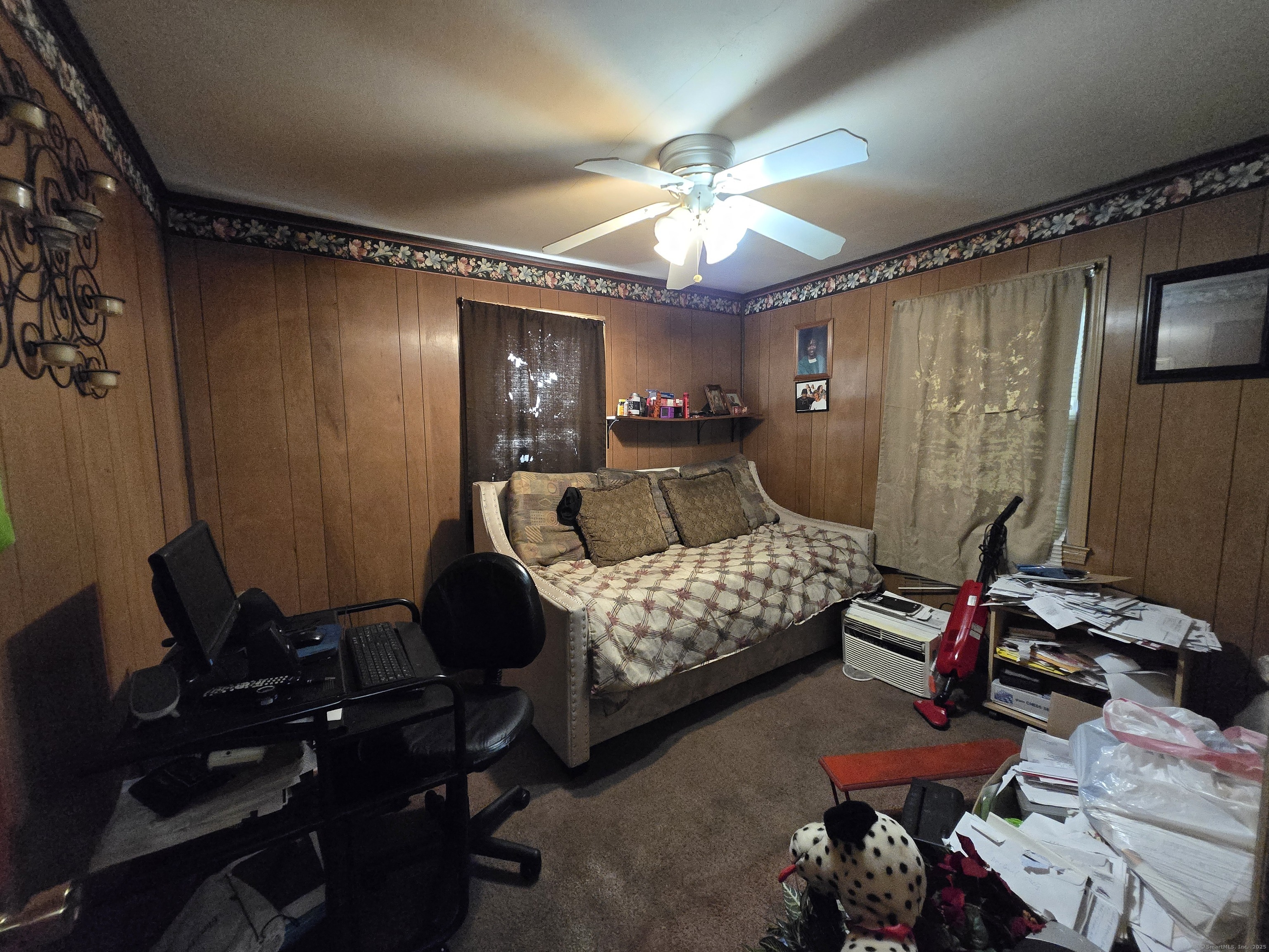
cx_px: 634
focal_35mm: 13
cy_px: 476
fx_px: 477
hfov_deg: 106.2
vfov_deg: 89.9
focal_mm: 1.7
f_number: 2.2
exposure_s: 1/60
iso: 1250
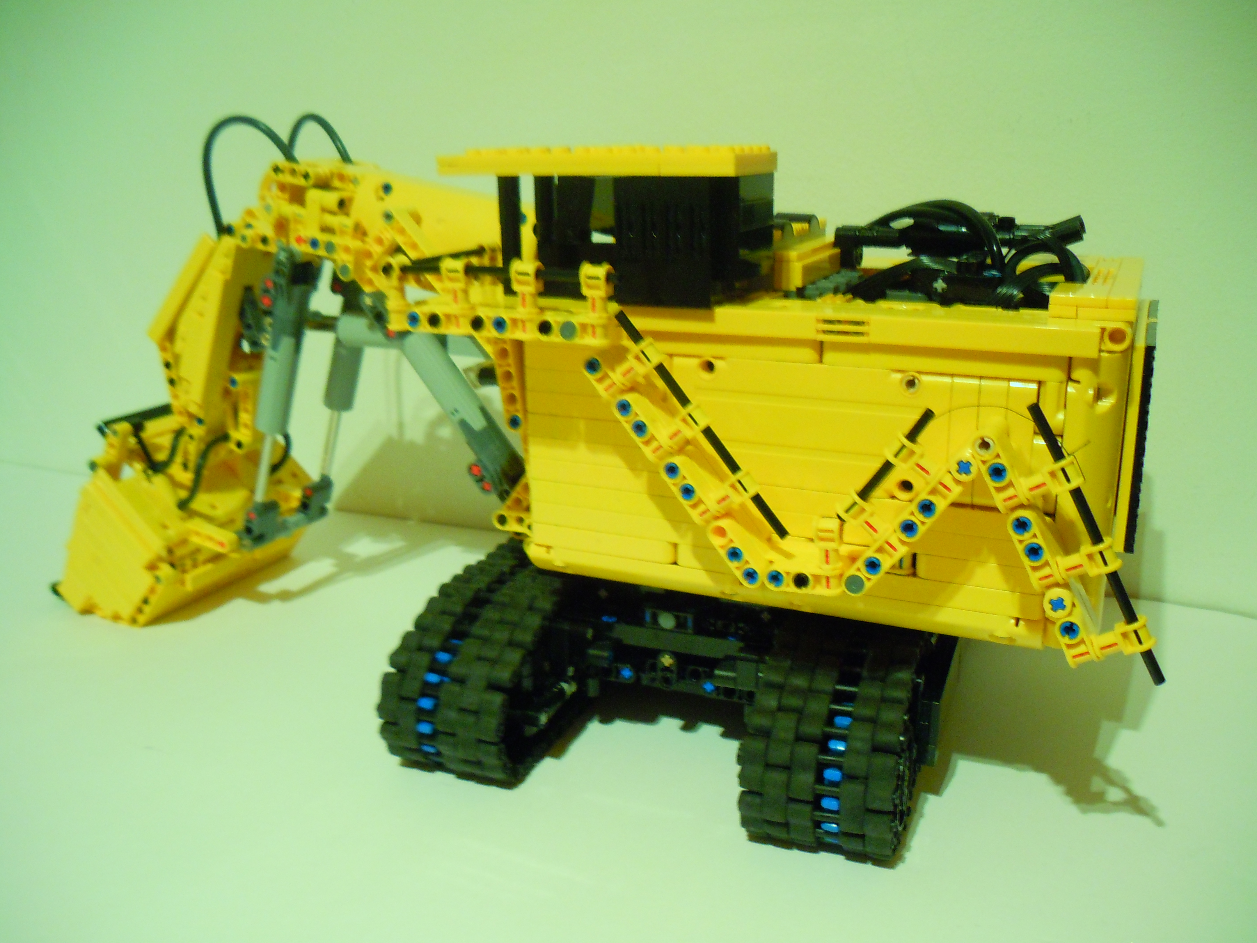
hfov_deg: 54.0
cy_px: 472
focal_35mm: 34
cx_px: 628
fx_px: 1235
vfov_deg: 41.8
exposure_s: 1/5
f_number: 3.6
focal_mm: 6.2
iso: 400
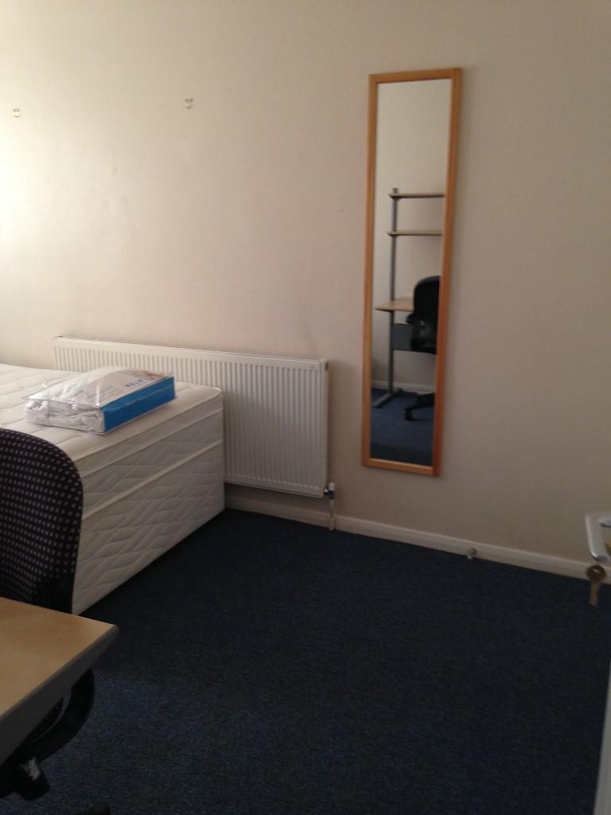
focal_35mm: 33
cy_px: 408
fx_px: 777
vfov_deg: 55.4
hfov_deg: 42.9
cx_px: 306
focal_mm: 4.12
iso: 125
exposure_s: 1/20
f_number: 2.4
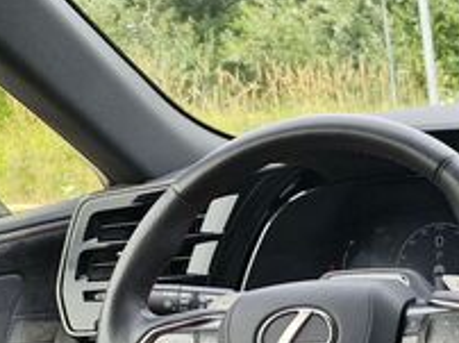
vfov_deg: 17.5
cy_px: 214
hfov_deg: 21.4
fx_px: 1112
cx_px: 570
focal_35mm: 84
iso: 50
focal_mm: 5.54
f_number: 1.8
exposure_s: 1/167
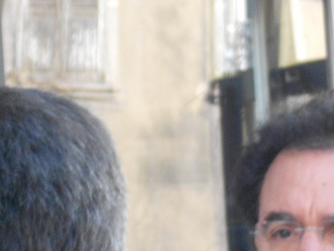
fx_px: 2433
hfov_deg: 7.8
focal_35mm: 252
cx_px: 242
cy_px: 176
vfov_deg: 5.9
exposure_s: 1/60
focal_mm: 23
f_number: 6.5
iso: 400
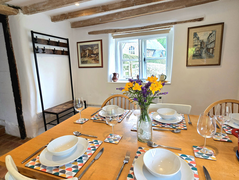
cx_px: 120
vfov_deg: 89.9
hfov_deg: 106.2
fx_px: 90
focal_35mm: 13
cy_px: 90
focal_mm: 2.2
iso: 64
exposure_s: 1/101
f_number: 2.2
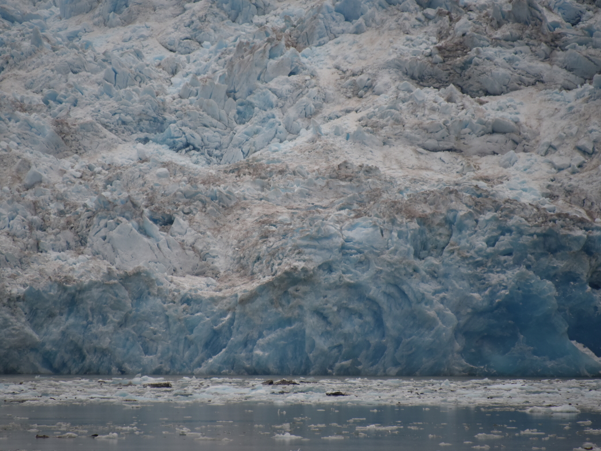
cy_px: 212
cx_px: 278
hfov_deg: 5.6
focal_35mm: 353
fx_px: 6130
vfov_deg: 4.2
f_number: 5.6
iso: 800
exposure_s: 1/640
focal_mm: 300
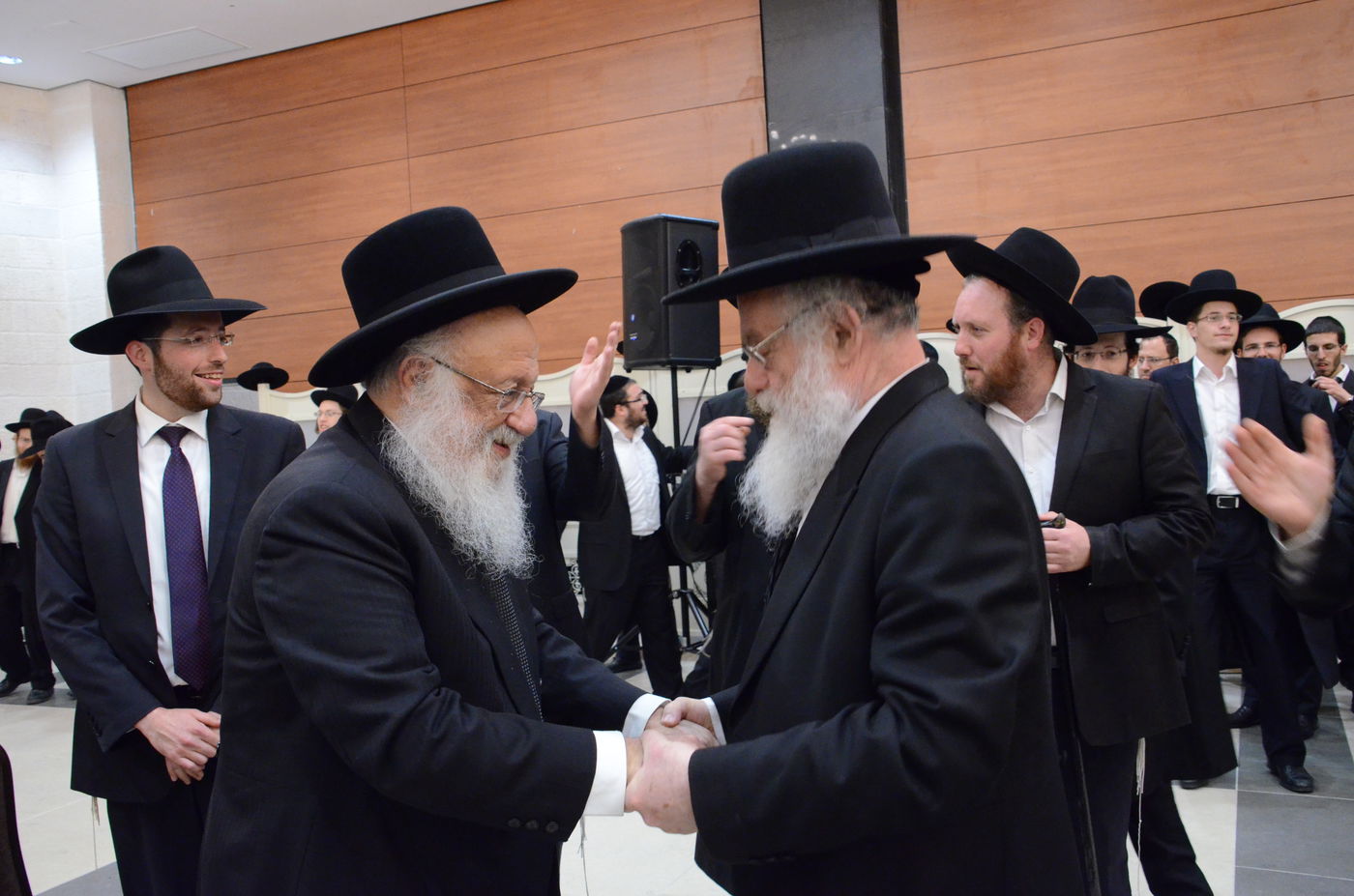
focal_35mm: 33
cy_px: 448
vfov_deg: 39.8
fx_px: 1238
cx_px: 677
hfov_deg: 57.3
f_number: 6.3
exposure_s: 1/80
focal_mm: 22
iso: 4000
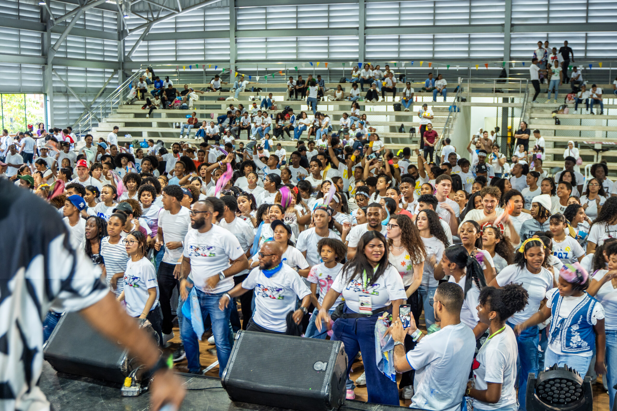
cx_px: 308
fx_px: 720
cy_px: 206
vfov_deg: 31.9
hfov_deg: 46.4
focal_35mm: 42
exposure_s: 1/50
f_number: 2.8
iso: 400
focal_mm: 28
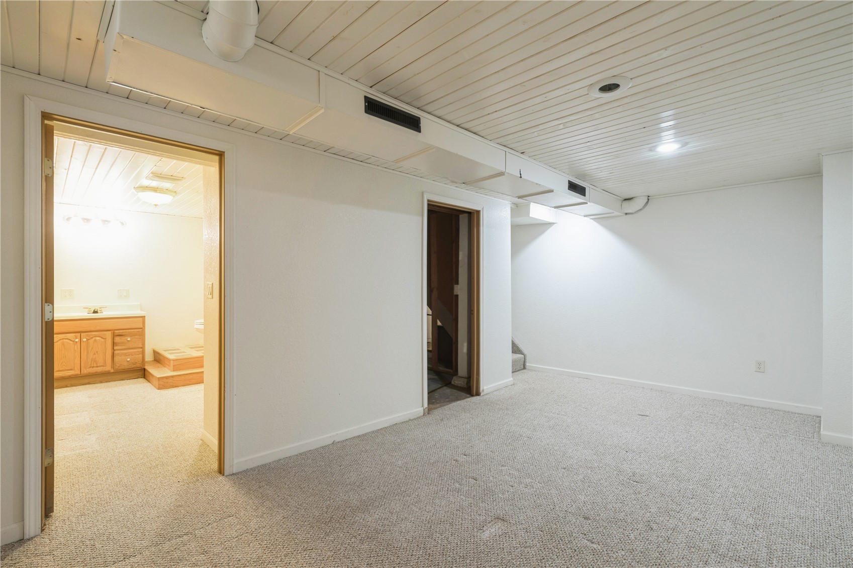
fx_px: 379
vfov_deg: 73.7
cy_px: 284
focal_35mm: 16
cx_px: 426
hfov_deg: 96.7
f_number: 8
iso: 400
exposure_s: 1/6
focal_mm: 16
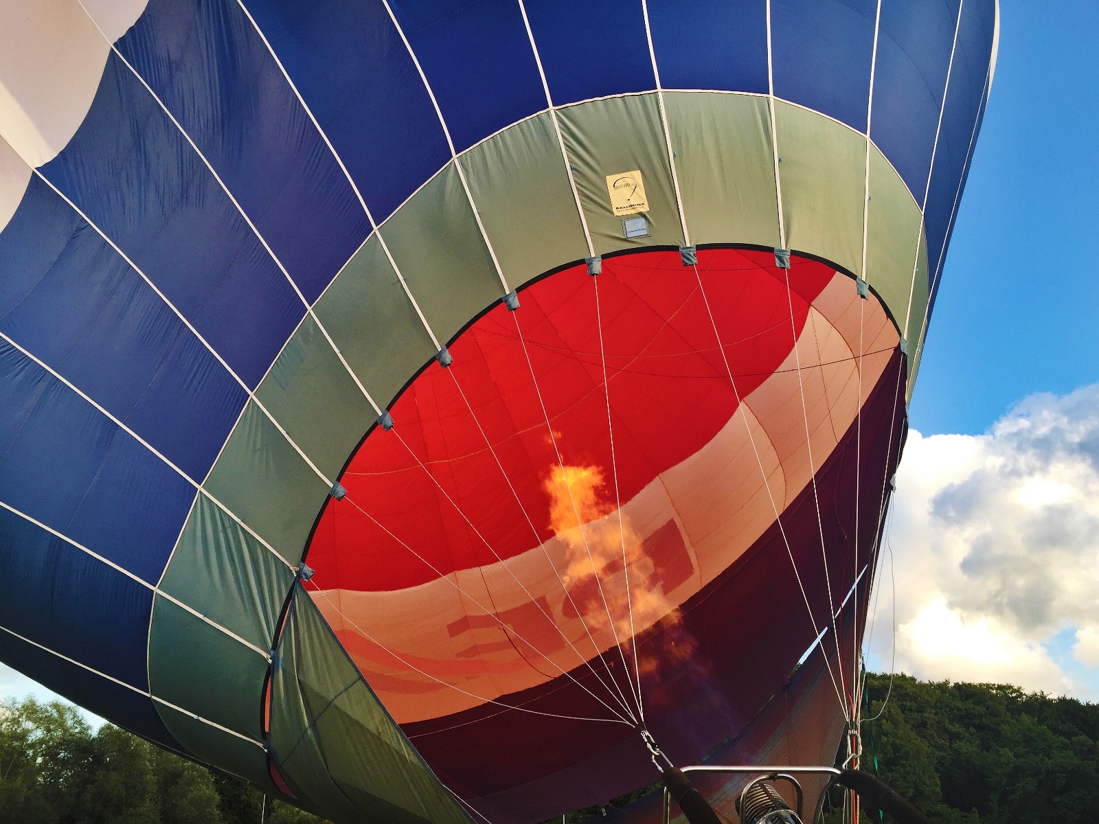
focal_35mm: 29
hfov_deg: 61.7
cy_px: 412
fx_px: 921
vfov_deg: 48.2
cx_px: 550
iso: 32
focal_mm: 4.15
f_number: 2.2
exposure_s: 1/388
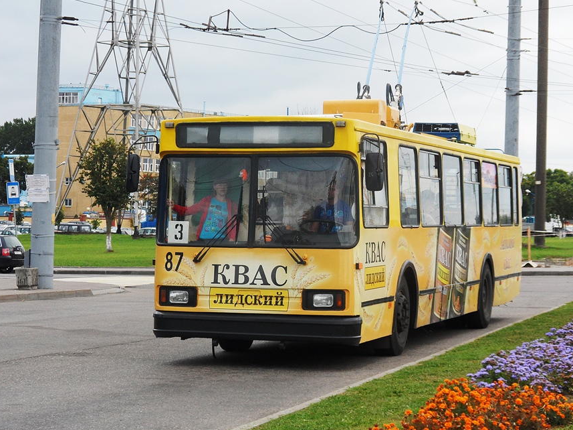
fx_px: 1721
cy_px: 188
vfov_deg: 14.2
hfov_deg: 18.9
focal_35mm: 104
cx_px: 334
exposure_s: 1/250
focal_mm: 15.9
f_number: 5
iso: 80
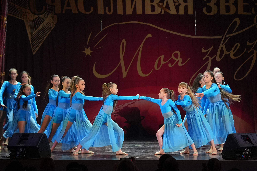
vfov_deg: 13.0
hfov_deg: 19.5
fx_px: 750
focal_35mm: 105
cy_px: 86
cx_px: 128
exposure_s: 1/400
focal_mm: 70
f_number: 2.8
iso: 2000
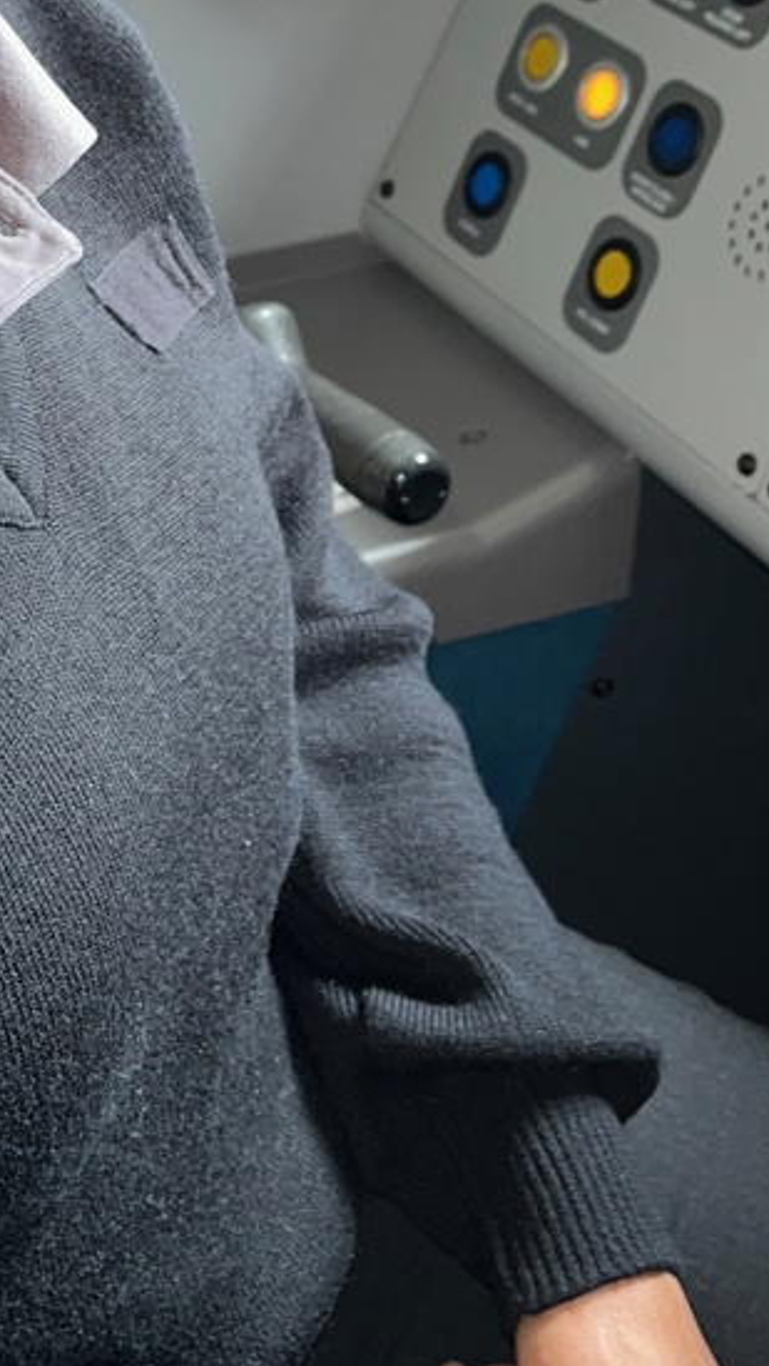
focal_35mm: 66
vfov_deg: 30.7
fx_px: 2391
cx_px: 0
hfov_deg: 17.8
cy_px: 179
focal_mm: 5.1
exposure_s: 1/18
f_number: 1.6
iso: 64
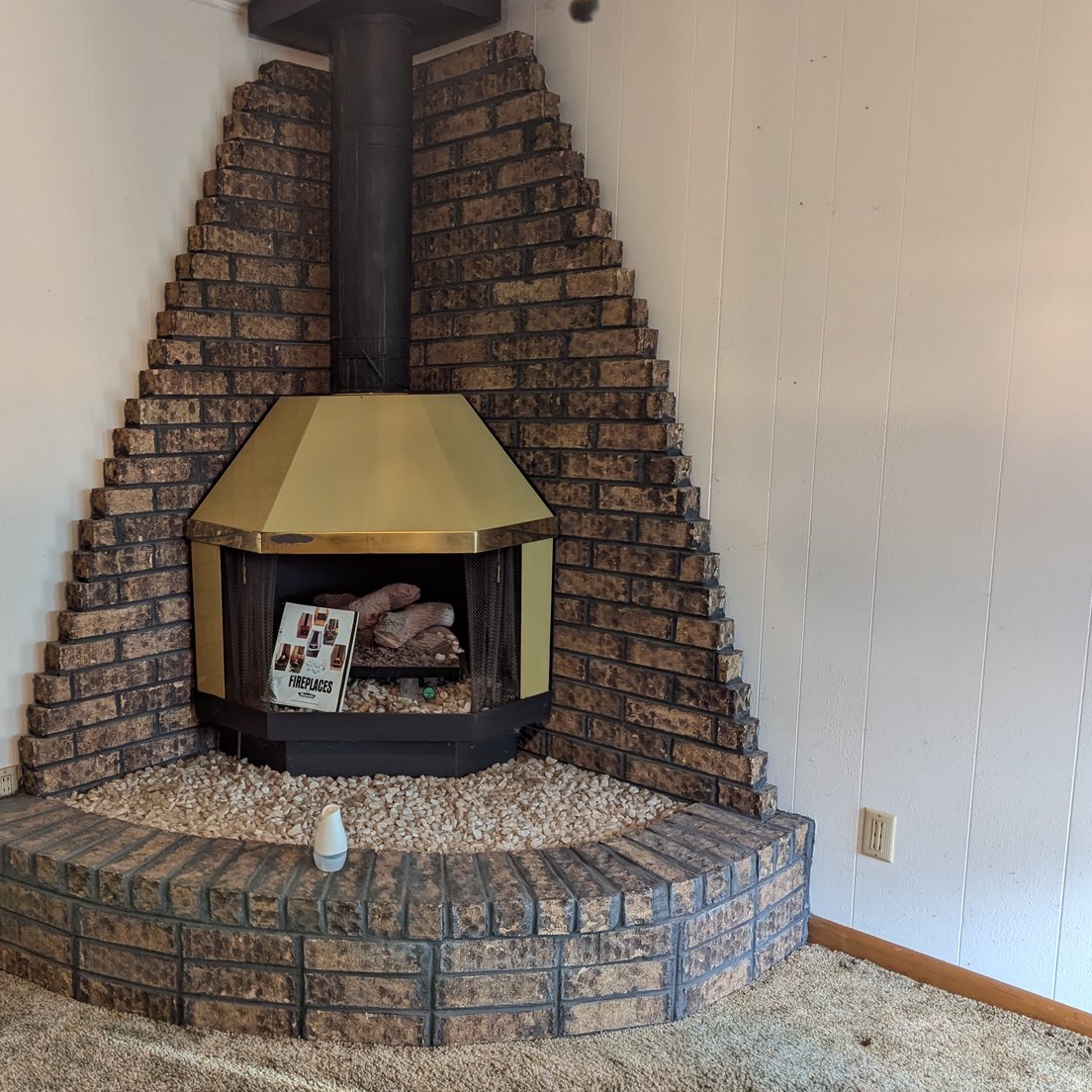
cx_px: 353
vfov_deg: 55.6
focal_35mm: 29
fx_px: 1035
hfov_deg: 54.4
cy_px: 557
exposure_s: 1/60
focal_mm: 6.81
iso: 284
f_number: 1.85
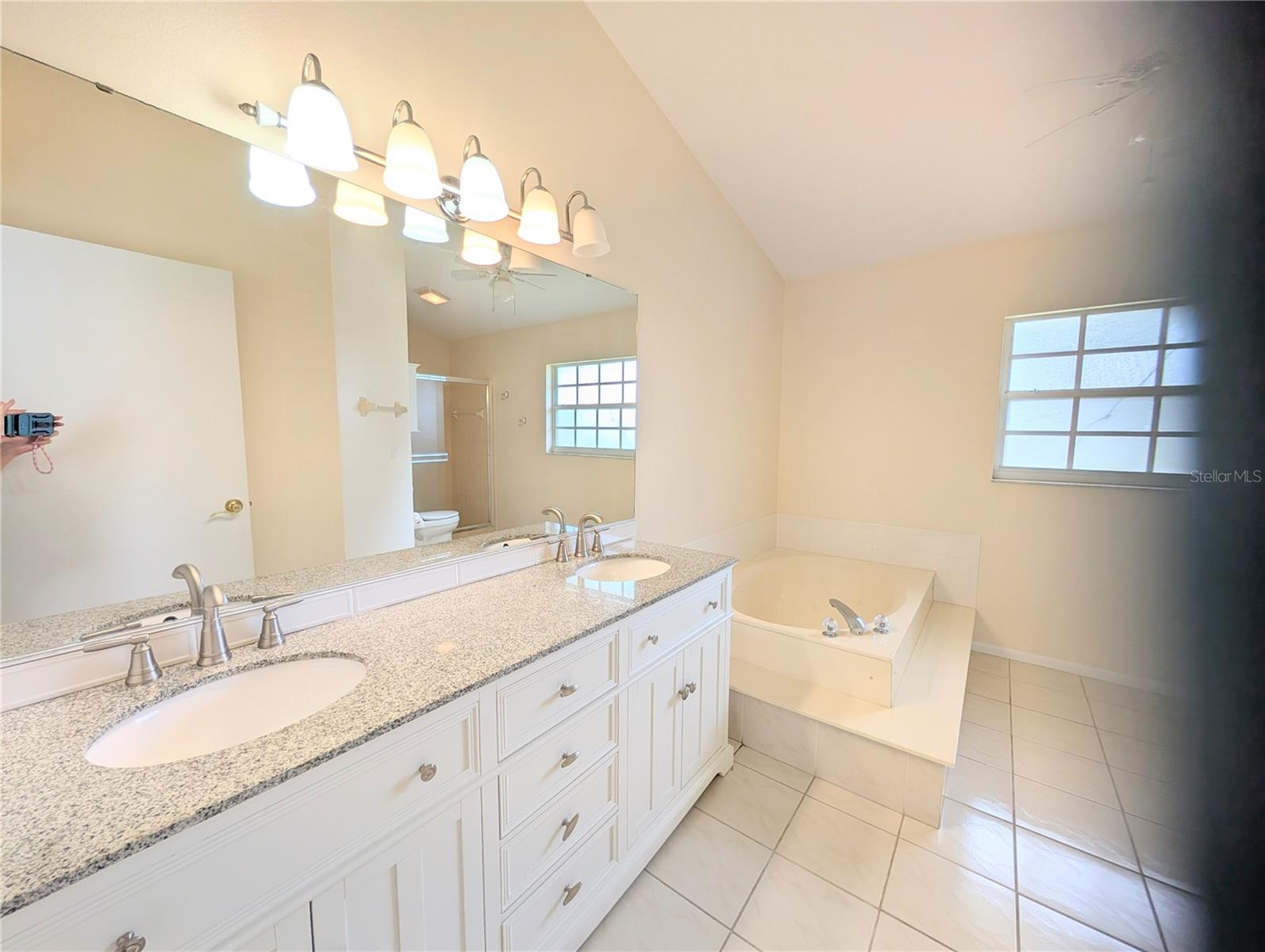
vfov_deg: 94.6
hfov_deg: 110.5
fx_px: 439
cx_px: 632
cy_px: 476
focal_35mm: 12
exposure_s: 1/164
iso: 48
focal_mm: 2.02
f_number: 1.7
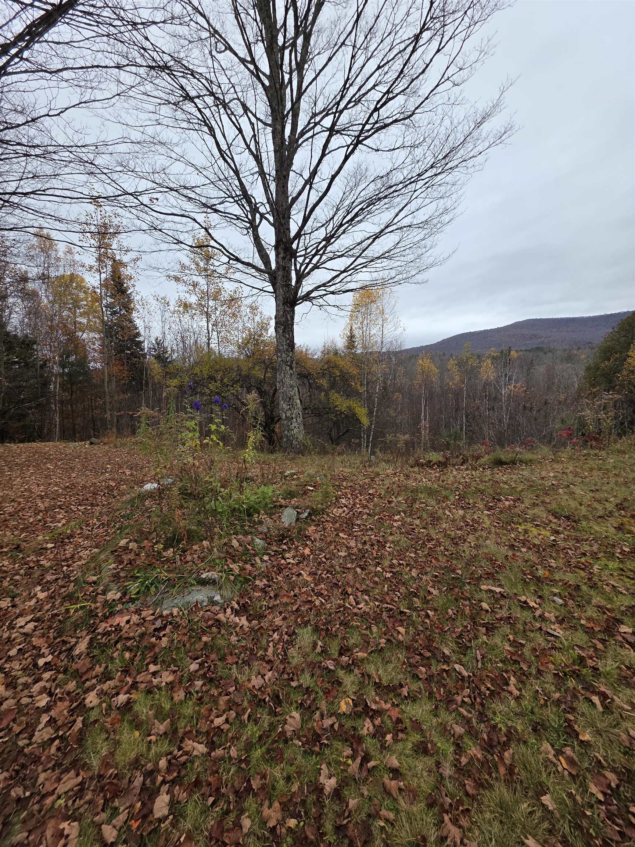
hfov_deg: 89.9
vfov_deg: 106.2
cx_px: 318
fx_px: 318
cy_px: 424
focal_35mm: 13
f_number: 1.9
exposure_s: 1/120
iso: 40
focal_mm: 2.2
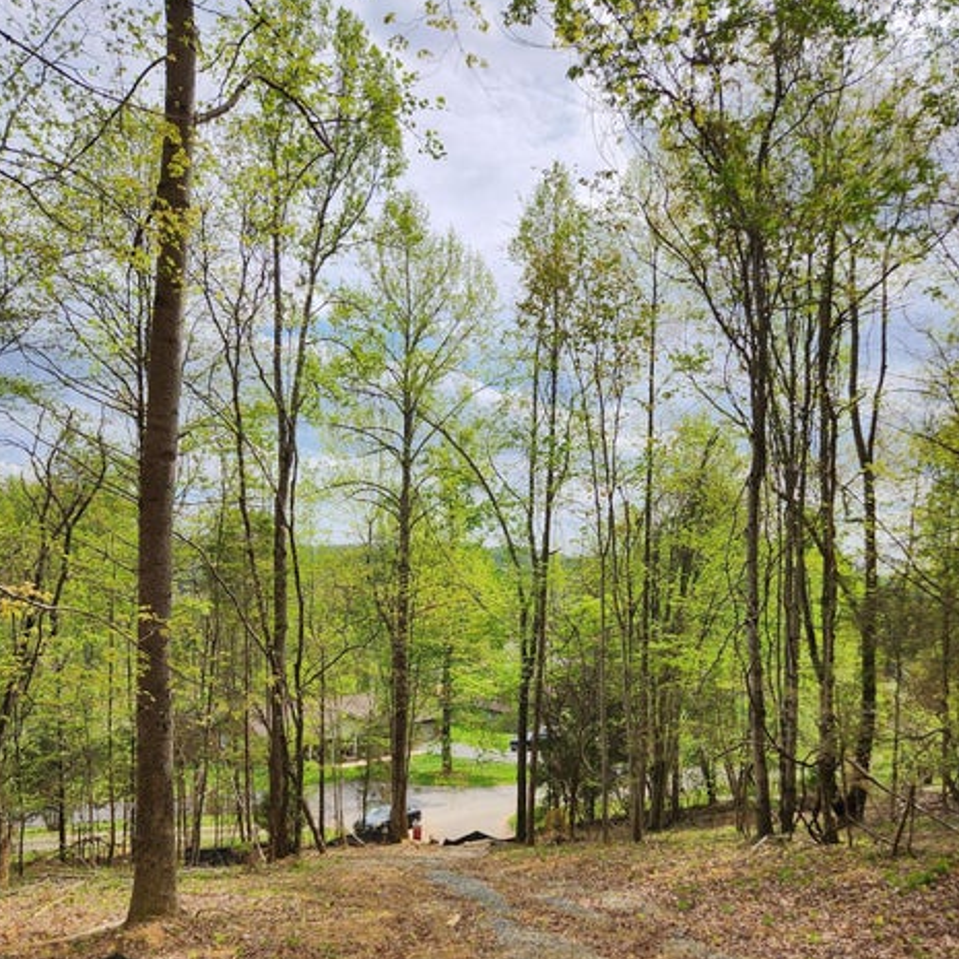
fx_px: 878
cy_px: 629
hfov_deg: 57.3
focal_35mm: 28
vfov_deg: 56.2
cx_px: 481
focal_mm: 5.4
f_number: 1.8
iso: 20
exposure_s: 1/1894
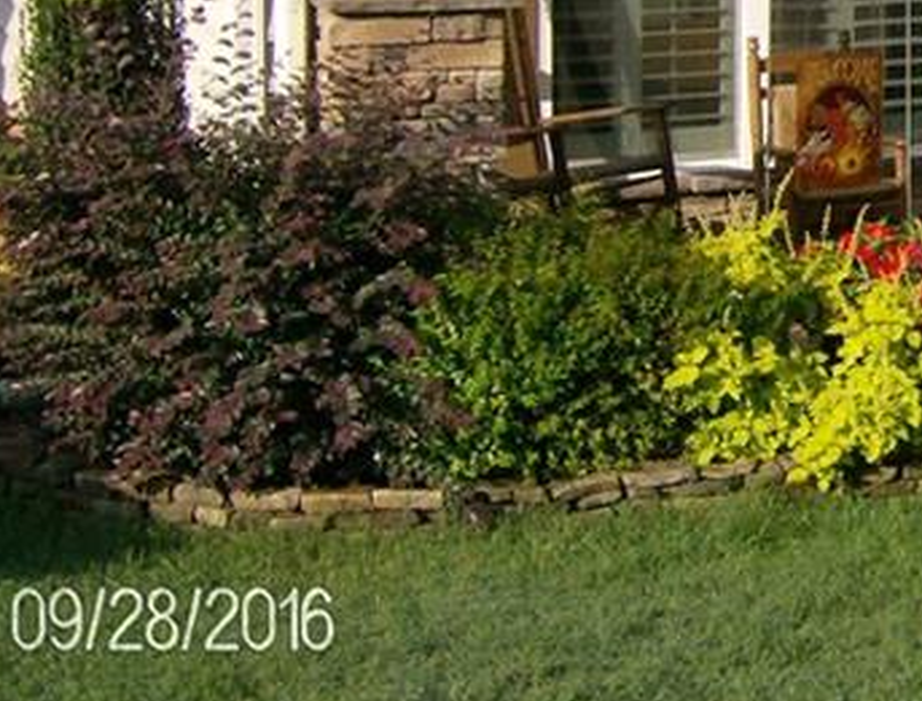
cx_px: 1206
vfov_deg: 13.6
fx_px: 2838
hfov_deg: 17.3
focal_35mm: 106
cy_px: -177
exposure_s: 1/571
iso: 100
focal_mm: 6
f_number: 4.7
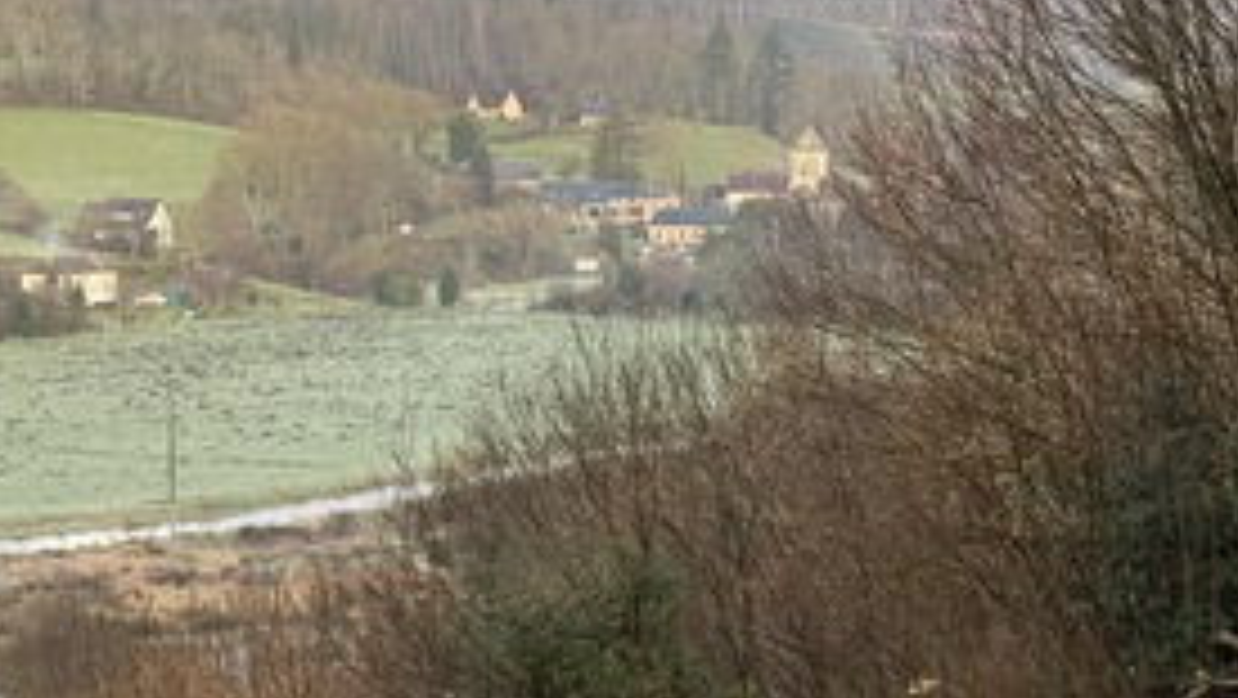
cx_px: 320
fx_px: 3120
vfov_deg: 12.8
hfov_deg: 22.3
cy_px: 394
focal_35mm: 95
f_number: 1.78
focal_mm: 6.76
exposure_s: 1/719
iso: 100
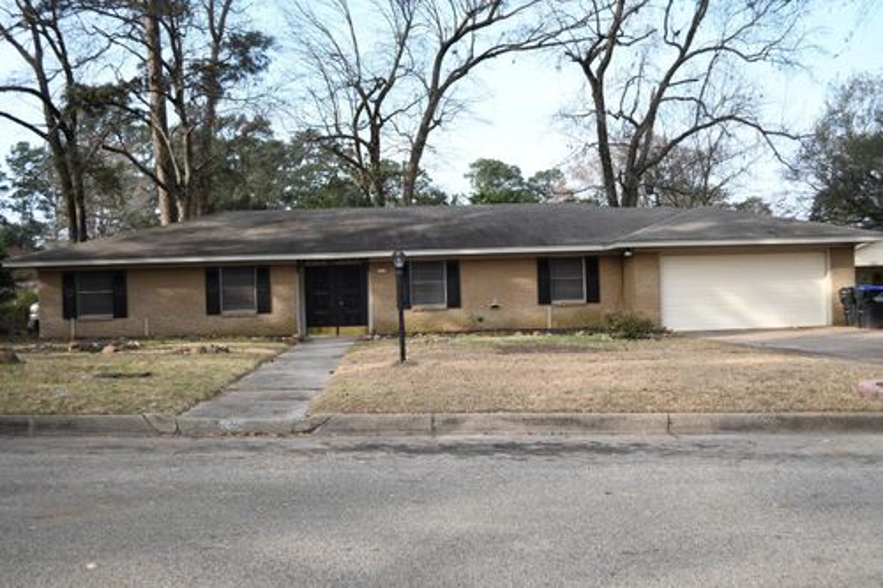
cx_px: 442
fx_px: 809
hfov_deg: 57.2
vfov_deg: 39.9
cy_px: 294
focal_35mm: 33
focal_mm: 22
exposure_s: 1/250
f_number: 4
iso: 100
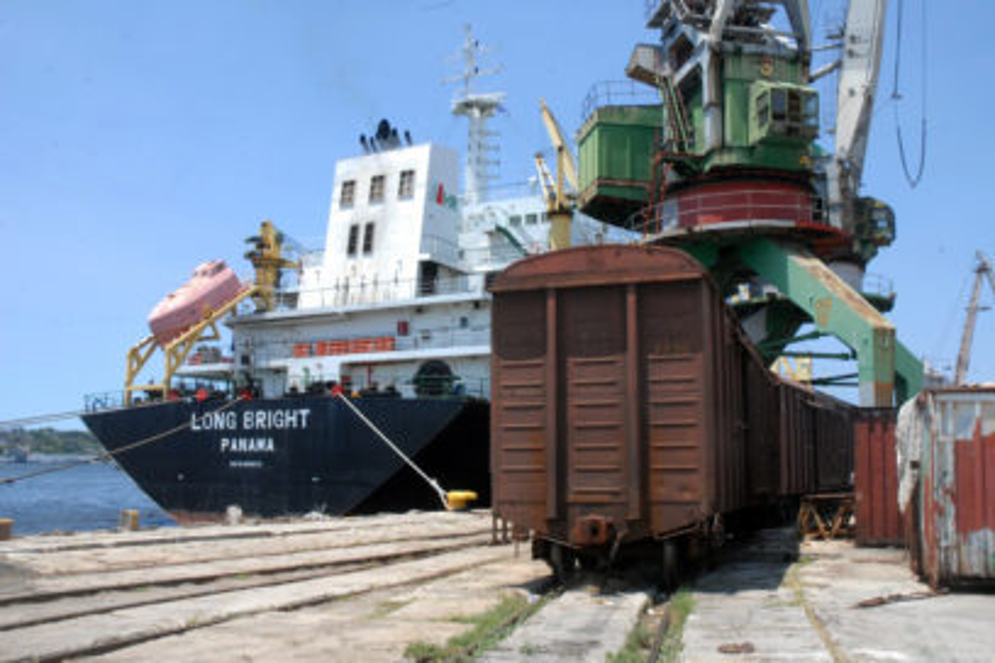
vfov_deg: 36.9
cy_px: 332
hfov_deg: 53.1
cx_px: 498
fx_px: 995
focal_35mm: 36
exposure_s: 1/125
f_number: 22
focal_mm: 24
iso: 800
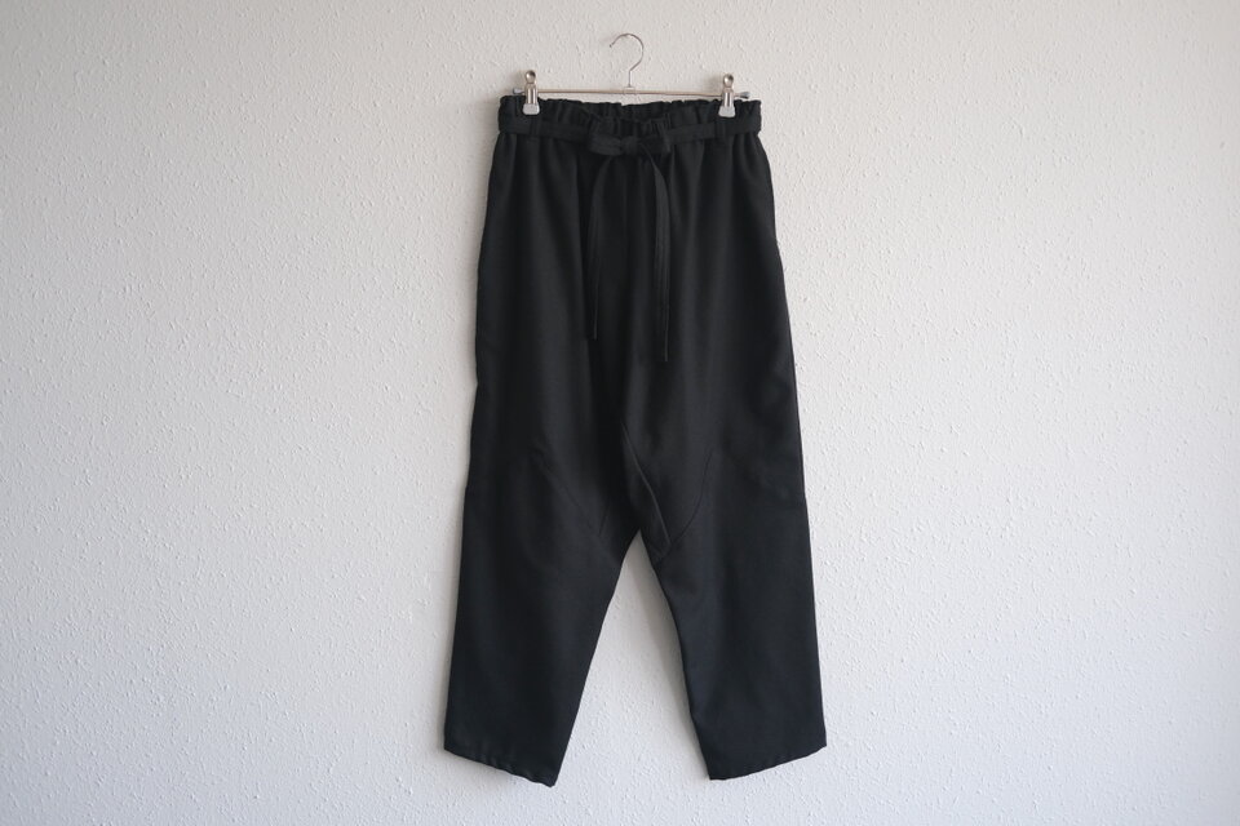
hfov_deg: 37.5
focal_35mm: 53
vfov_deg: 25.5
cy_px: 413
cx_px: 620
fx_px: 1825
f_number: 2.2
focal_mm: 35
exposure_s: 1/500
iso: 800
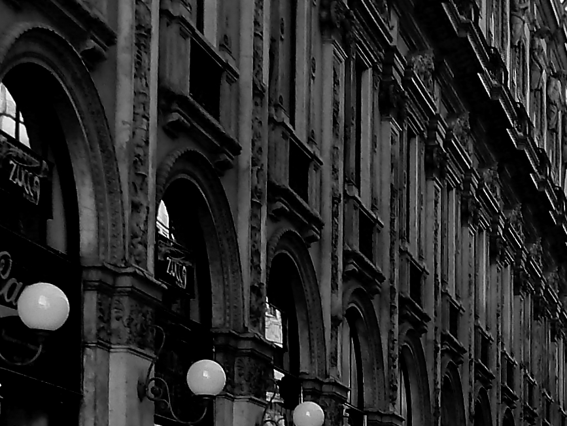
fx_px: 1671
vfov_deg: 14.0
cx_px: 733
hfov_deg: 18.0
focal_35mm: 102
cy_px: 529
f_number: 2.8
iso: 100
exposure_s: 1/80
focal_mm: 5.8
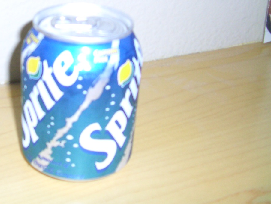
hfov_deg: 30.2
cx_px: 41
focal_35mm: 62
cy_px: 49
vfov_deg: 23.4
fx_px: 485
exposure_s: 1/60
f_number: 2.6
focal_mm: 5.8
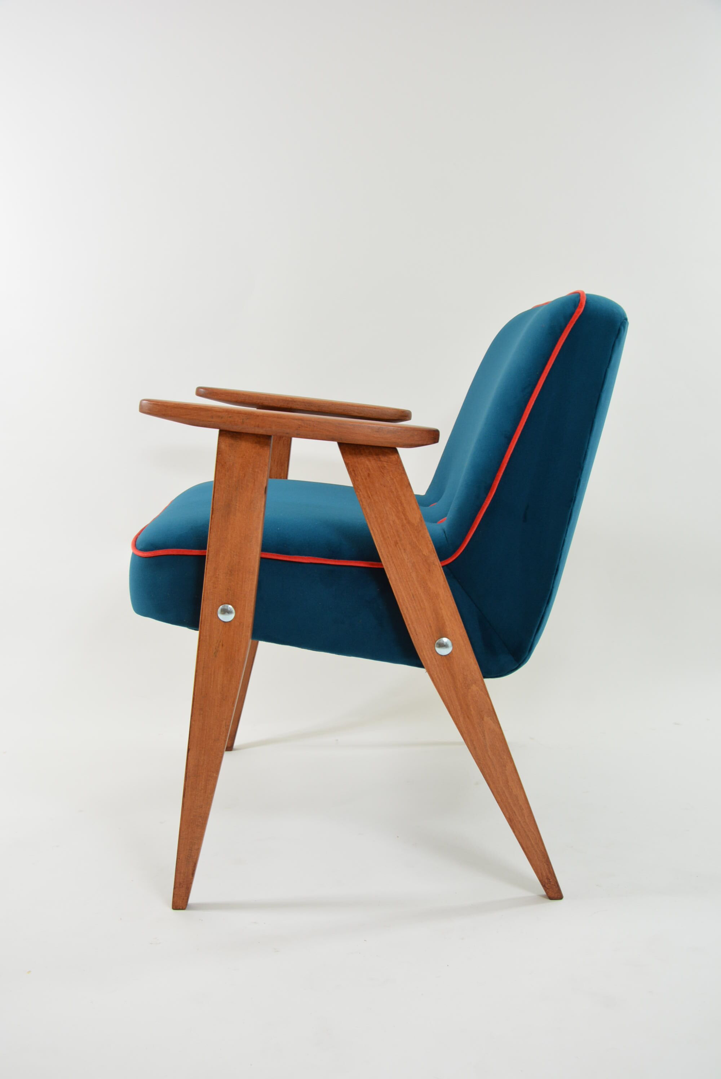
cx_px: 360
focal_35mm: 38
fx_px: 1124
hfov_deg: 35.6
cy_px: 540
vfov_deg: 51.2
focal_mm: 25
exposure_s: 1/60
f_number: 5.6
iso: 500
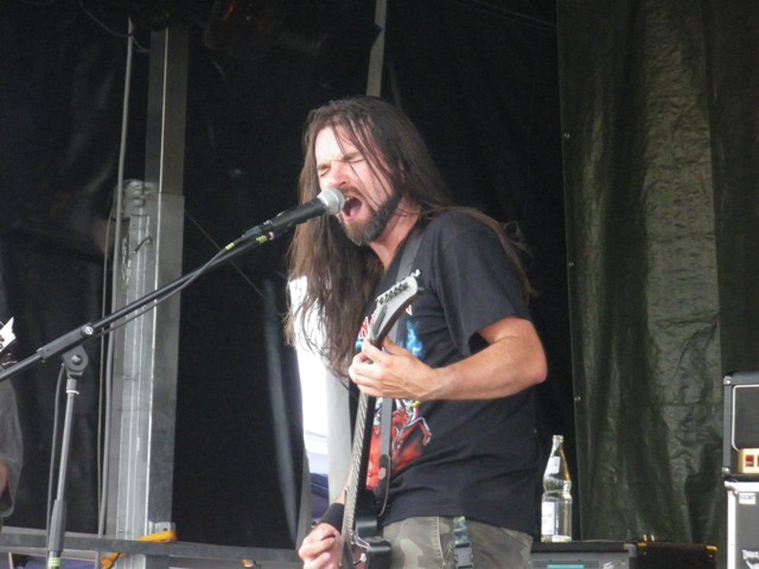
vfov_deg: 10.0
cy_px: 284
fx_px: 3245
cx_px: 380
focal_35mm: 148
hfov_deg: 13.3
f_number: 5.4
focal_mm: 26.2
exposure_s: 1/160
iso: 800
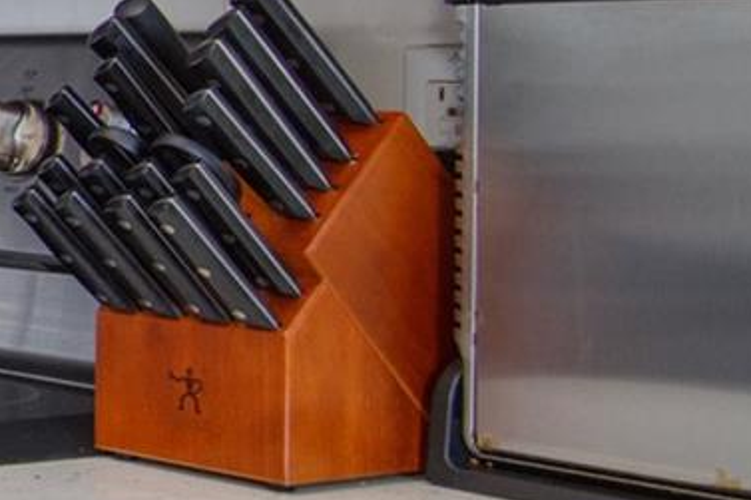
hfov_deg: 14.1
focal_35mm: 90
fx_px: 1871
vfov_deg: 15.1
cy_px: 96
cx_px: -1118
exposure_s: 1/50
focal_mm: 11
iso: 640
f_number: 8
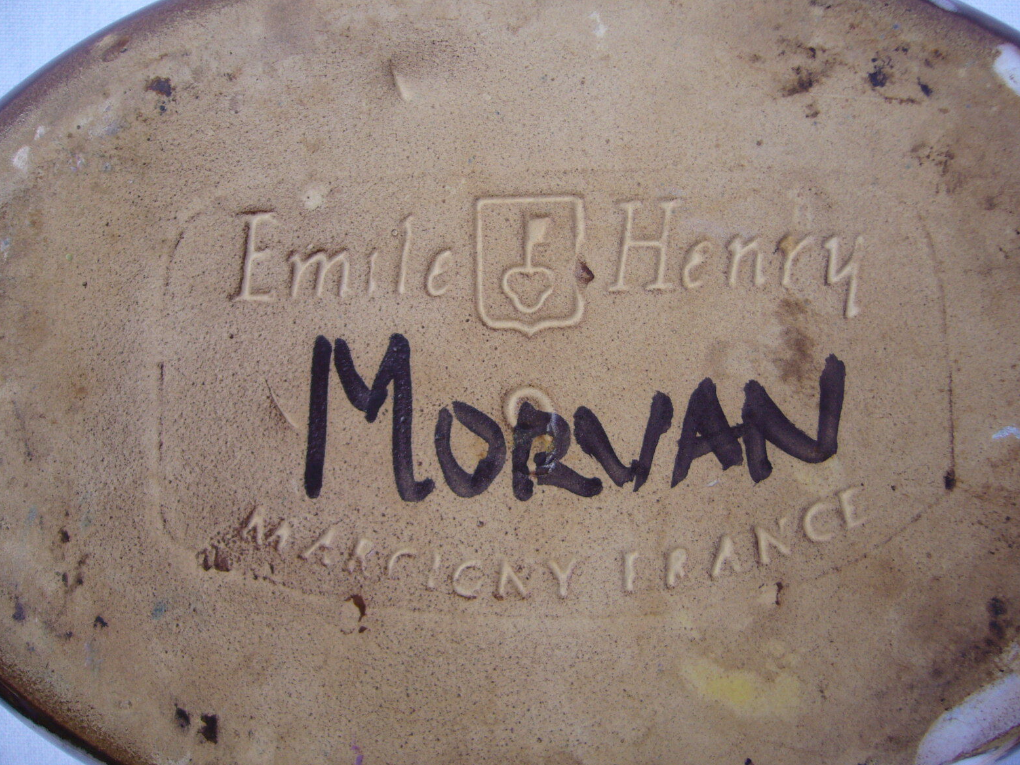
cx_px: 522
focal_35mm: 36
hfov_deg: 51.3
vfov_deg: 39.7
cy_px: 380
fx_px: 1061
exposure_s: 1/250
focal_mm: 5.8
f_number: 2.8
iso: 80
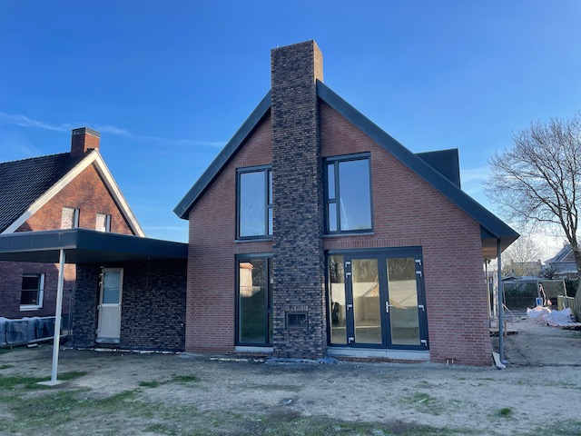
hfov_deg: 67.3
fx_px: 436
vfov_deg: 53.1
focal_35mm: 26
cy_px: 218
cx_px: 290
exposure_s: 1/1006
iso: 32
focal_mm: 4.2
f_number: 1.6
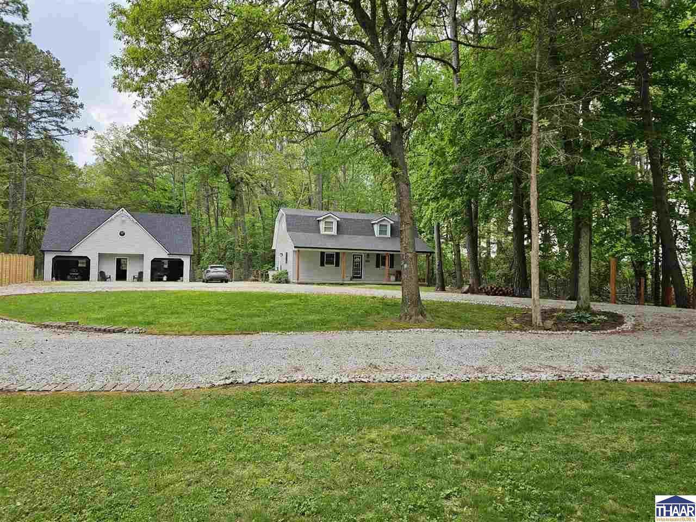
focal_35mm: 23
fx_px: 462
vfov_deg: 58.9
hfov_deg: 73.9
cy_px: 261
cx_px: 348
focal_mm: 6.3
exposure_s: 1/234
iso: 10
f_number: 1.7
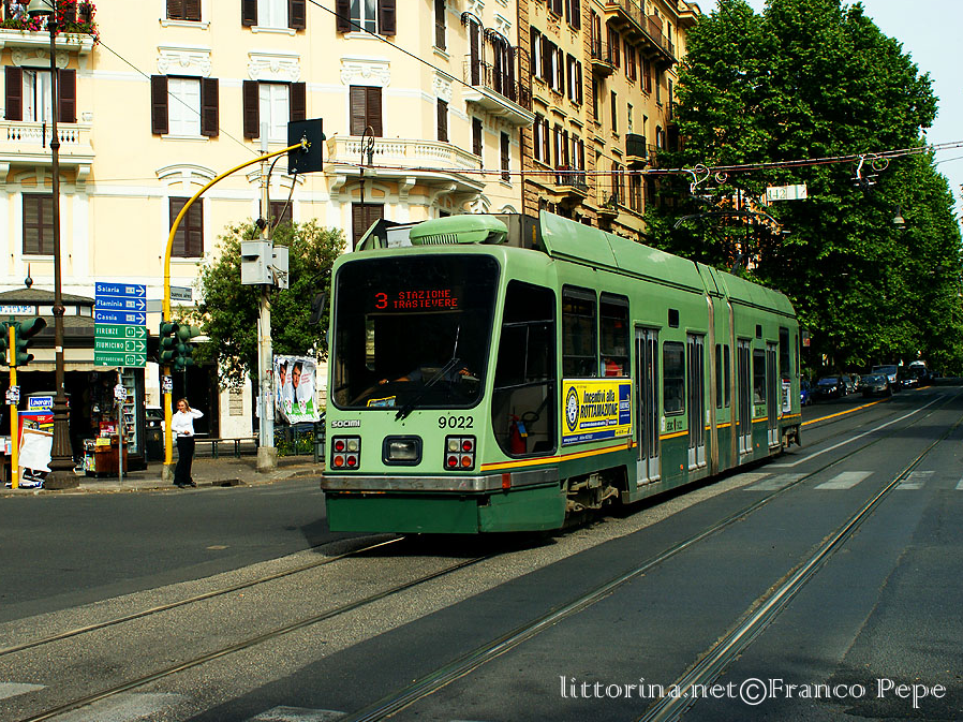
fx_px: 1601
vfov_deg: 25.4
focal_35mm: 58
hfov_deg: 33.5
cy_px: 358
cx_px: 425
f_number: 8
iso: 200
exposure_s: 1/320
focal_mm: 35
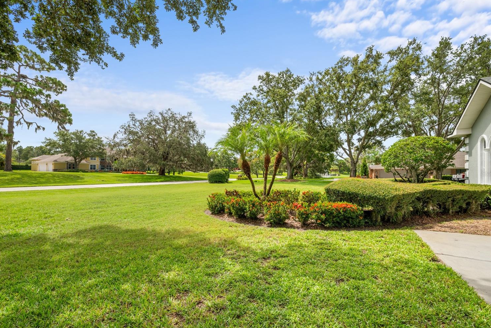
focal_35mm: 15
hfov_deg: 100.4
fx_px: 205
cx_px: 248
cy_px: 174
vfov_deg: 77.3
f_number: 6.3
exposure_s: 1/1000
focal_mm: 14
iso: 250
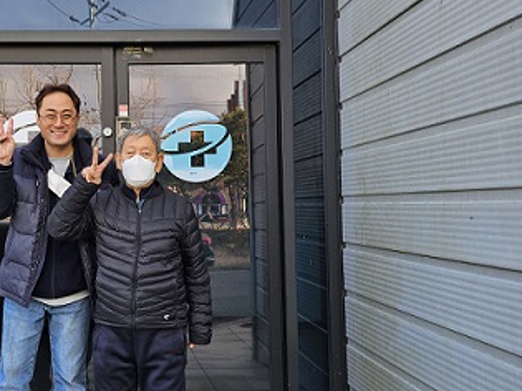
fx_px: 588
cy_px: 204
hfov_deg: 46.5
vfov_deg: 36.8
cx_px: 144
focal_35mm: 39
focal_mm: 5
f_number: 1.8
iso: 50
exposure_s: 1/550
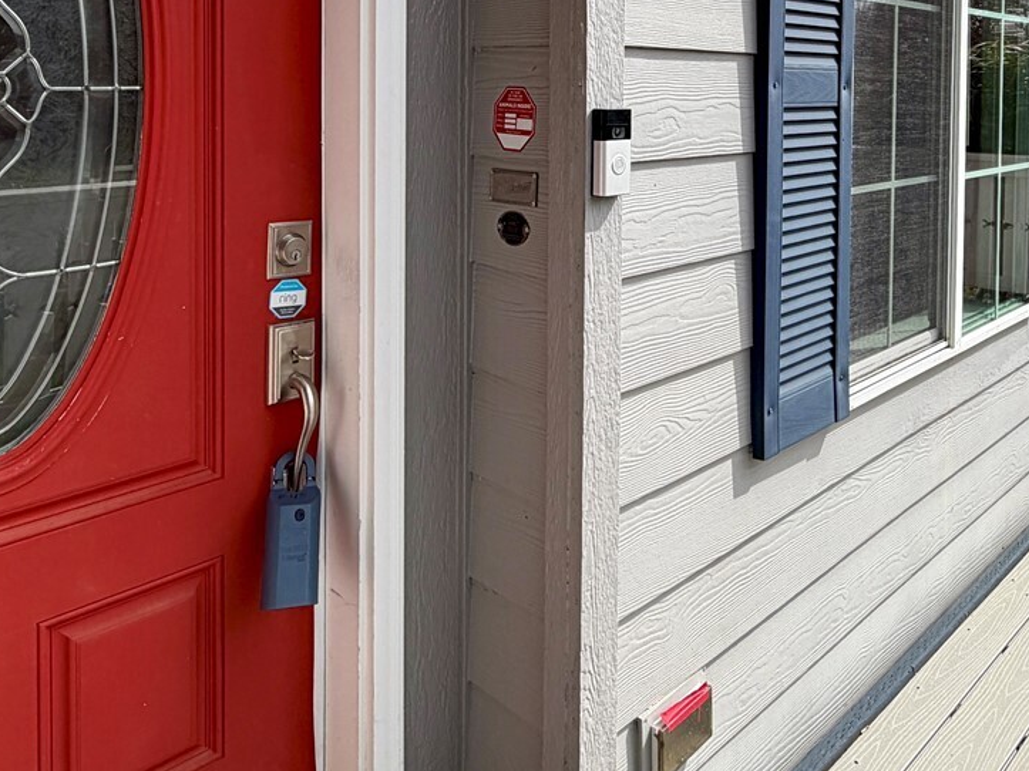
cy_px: 111
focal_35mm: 31
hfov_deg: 57.7
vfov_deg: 42.5
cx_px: 640
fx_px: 921
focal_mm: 2.22
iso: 25
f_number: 2.2
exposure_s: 1/942
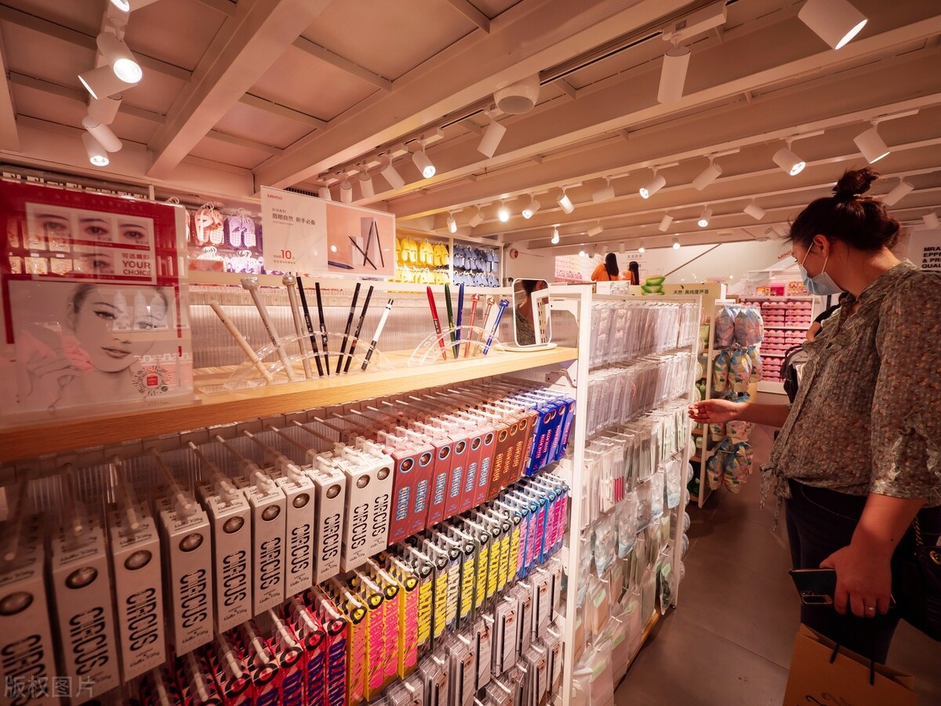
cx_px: 470
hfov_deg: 102.1
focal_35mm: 14
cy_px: 353
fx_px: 381
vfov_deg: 85.7
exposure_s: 1/250
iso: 200
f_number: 4
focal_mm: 7
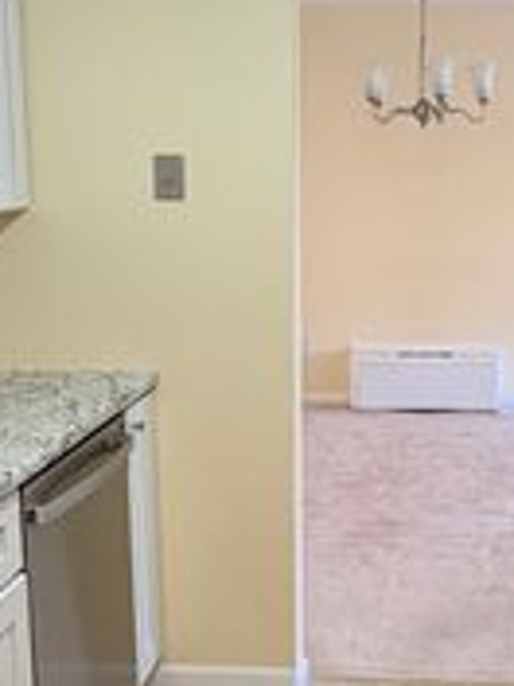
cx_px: 417
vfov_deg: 36.2
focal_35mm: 53
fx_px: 1049
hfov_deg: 27.0
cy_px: 337
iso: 200
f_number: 2.2
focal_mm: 2.22
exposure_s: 1/120
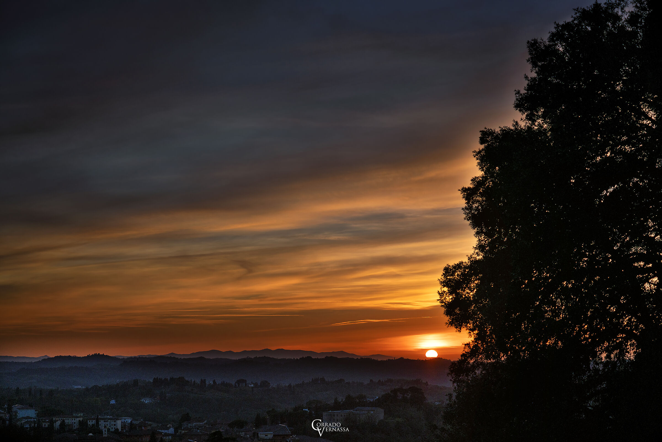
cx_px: 331
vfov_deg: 20.3
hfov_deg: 30.1
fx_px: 1232
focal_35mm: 67
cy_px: 221
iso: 200
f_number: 4.5
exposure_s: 1/2500
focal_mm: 67
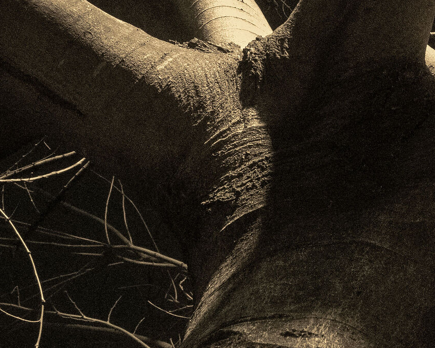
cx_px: 484
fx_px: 1571
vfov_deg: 12.5
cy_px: 24
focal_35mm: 122
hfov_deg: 15.3
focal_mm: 22
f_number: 8
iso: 10000
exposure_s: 1/10
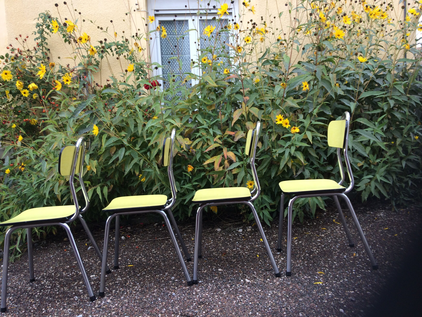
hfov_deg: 61.7
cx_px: 211
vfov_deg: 48.2
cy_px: 158
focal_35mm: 29
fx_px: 354
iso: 32
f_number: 2.2
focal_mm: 4.15
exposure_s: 1/187
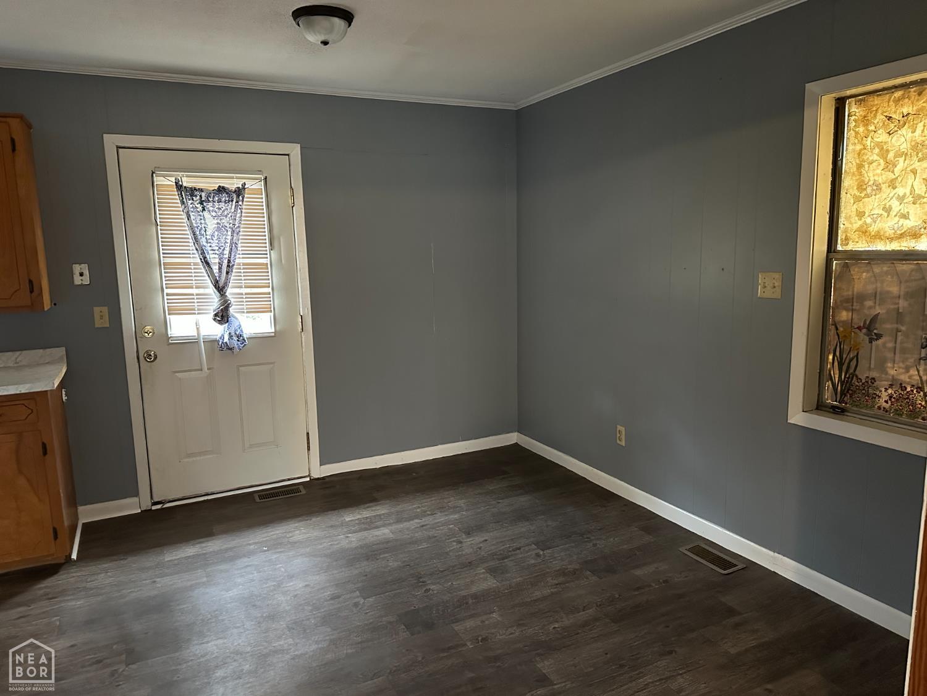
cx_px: 464
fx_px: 643
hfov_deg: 71.6
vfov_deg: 56.8
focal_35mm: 24
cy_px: 348
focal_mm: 6.86
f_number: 1.78
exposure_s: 1/30
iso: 800
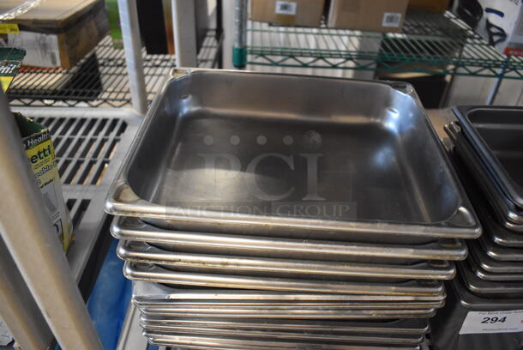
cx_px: 262
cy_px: 175
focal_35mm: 27
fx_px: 393
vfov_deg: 48.0
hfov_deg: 67.3
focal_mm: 18
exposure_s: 1/125
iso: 2800
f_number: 3.5
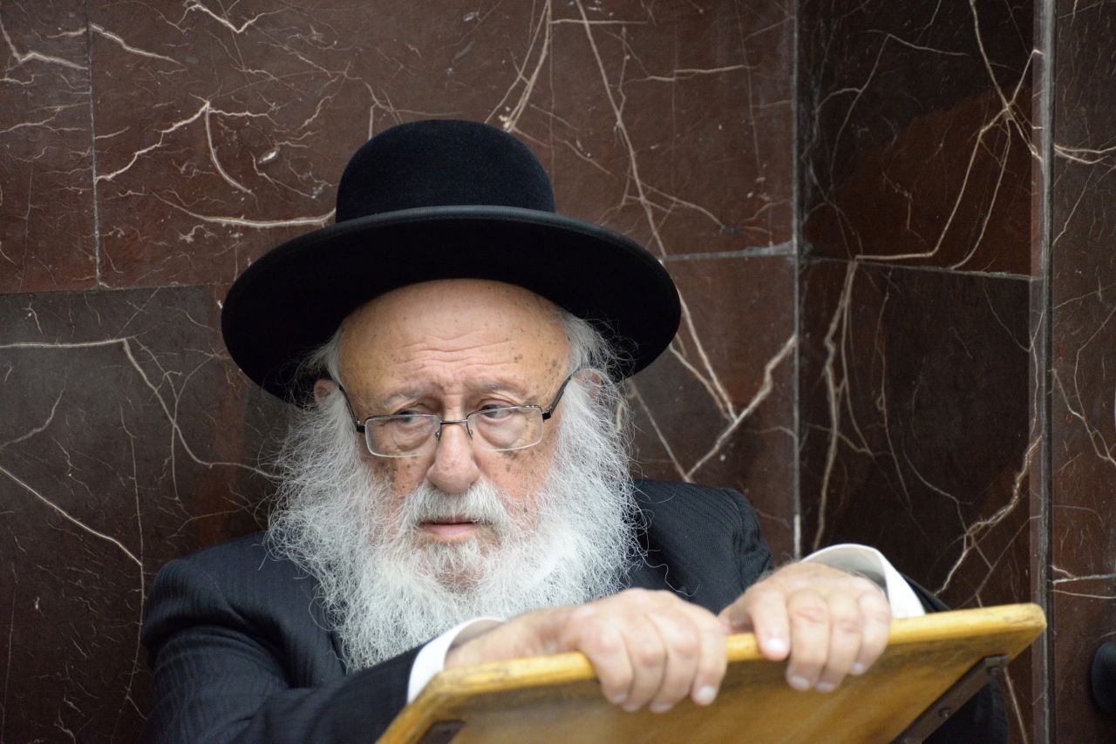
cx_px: 558
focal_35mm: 135
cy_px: 372
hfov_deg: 15.2
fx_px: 4186
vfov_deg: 10.2
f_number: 5.6
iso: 6400
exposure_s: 1/400
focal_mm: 135
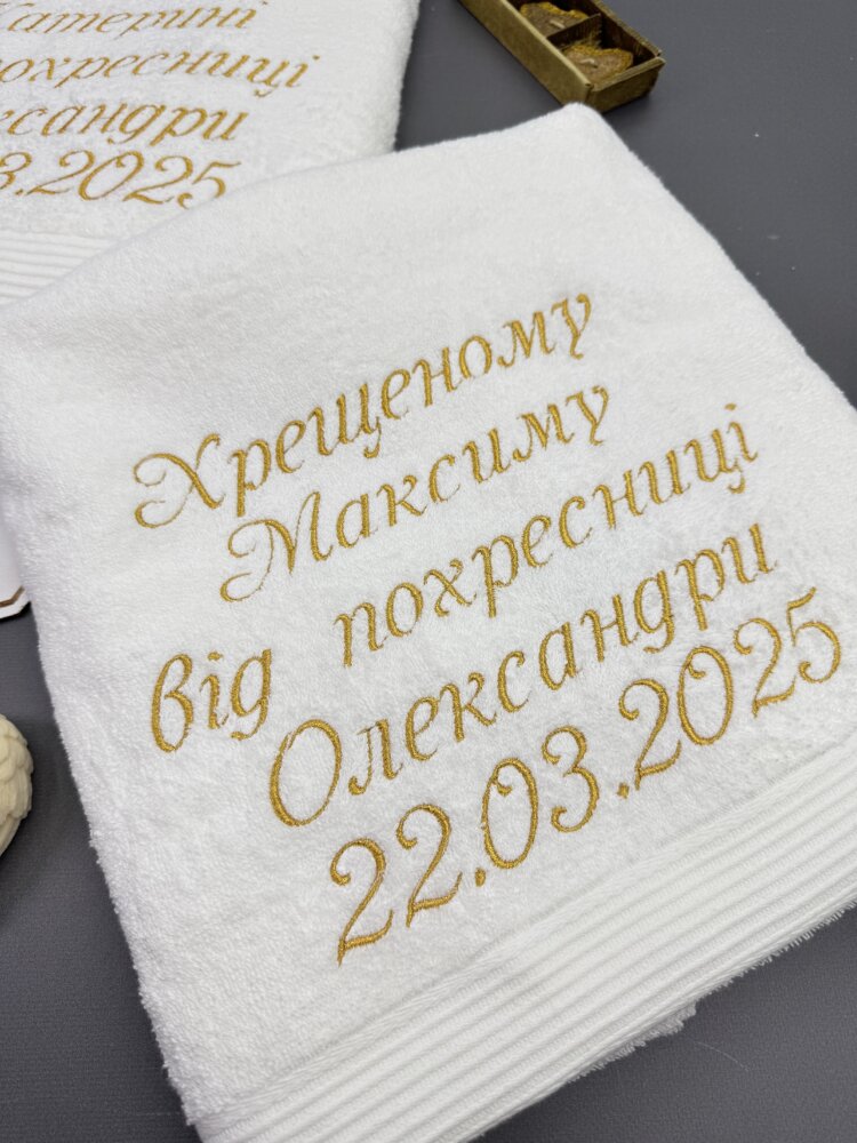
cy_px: 572
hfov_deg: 56.8
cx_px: 428
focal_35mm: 24
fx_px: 792
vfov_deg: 71.6
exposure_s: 1/995
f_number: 1.78
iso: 80
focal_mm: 6.76
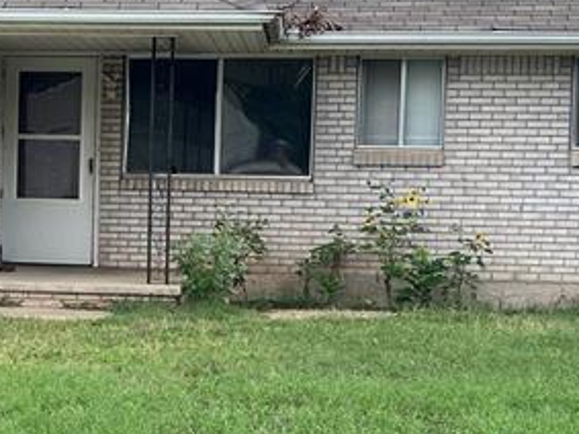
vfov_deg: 15.7
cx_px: 18
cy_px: 264
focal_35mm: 94
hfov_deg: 20.3
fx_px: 1572
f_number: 1.5
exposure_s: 1/1183
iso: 50
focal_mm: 5.7
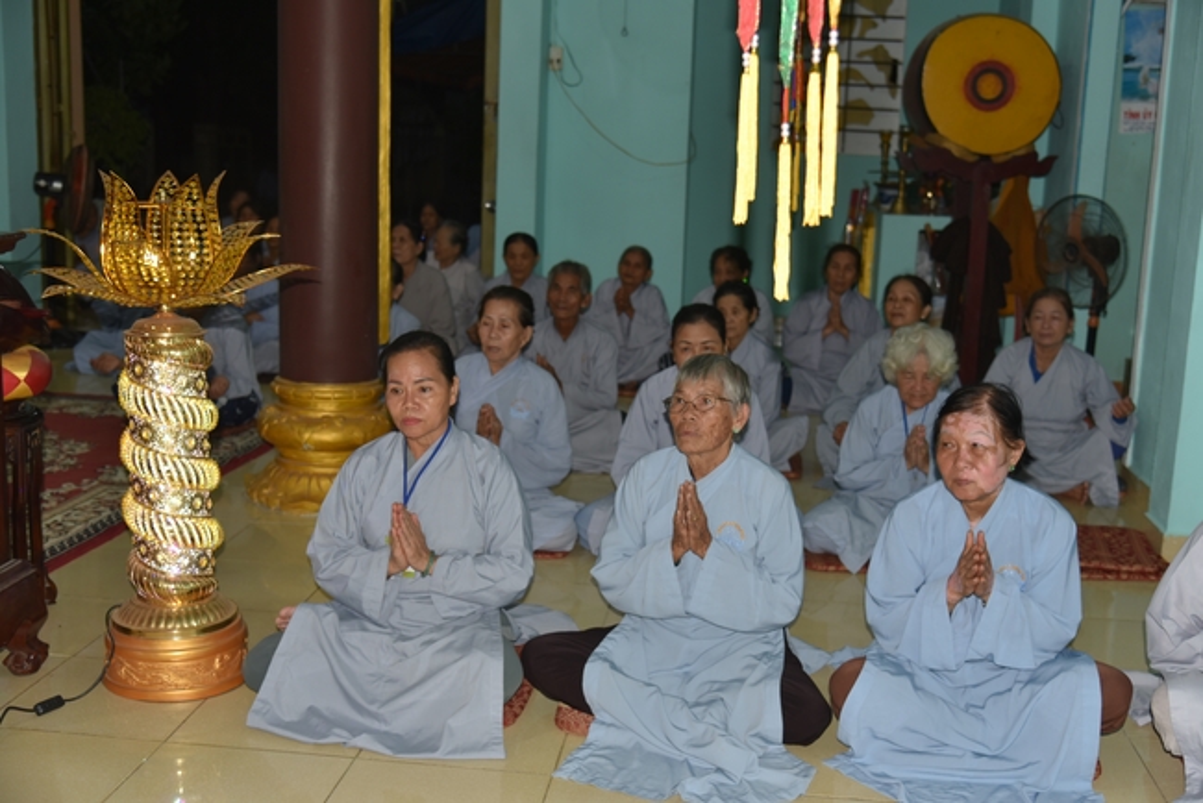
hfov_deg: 48.4
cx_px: 602
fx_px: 1337
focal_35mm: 40
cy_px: 402
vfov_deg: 33.4
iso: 320
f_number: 4
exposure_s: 1/60
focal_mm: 40
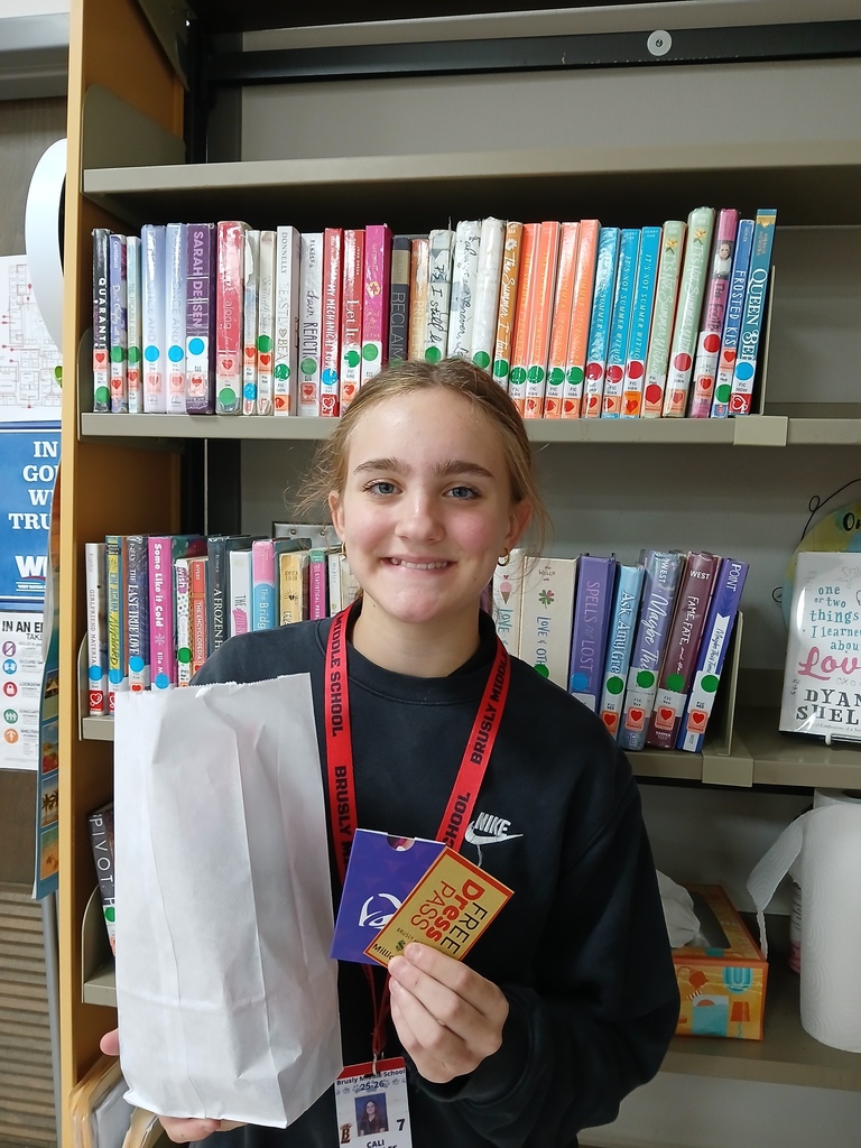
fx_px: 862
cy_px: 574
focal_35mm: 26
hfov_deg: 53.1
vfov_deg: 67.3
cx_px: 430
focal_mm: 3.98
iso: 250
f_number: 1.8
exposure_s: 1/60
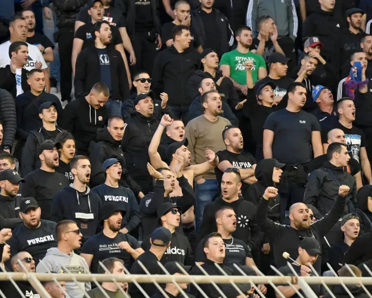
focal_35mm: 193
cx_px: 187
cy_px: 150
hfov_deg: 10.0
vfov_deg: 8.0
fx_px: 2126
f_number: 2.8
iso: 2000
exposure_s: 1/800
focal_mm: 170
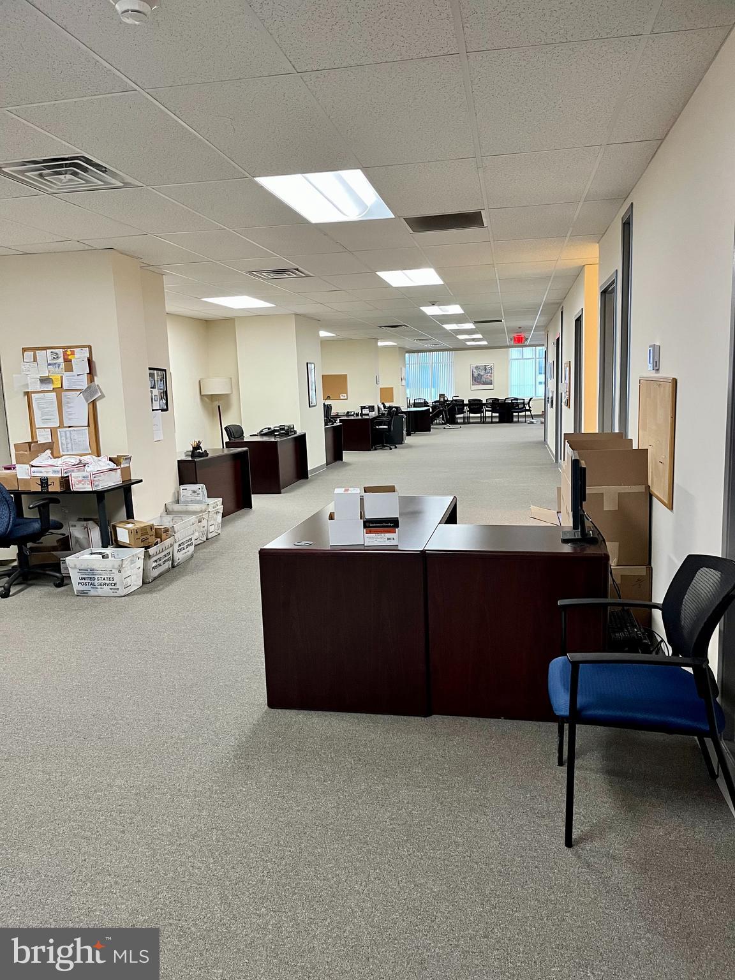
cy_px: 490
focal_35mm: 26
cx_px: 368
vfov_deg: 67.3
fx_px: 736
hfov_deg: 53.1
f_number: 1.6
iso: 320
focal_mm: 5.1
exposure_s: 1/60
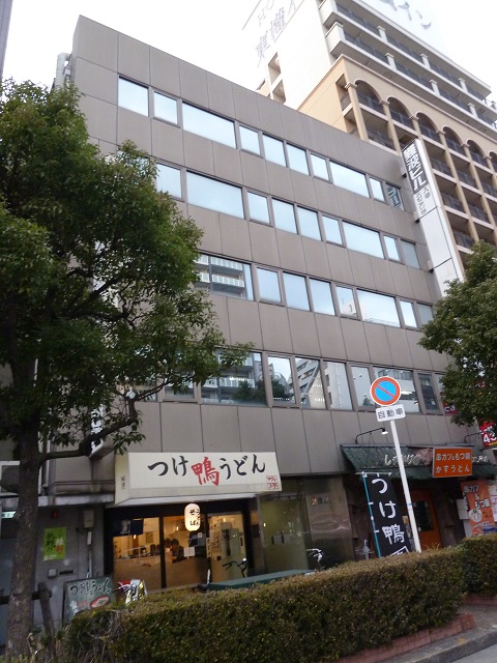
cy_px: 332
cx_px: 248
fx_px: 479
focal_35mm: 25
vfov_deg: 69.4
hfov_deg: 54.9
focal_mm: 4.1
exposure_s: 1/60
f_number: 3.3
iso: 320
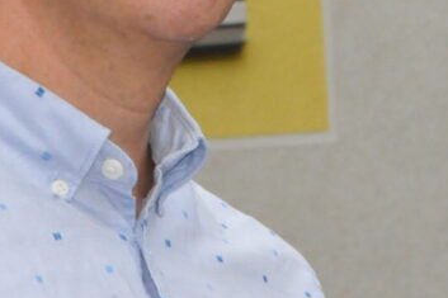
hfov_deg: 4.5
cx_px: 80
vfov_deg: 3.0
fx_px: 5677
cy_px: -120
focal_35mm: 456
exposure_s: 1/250
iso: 3200
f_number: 20
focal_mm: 105
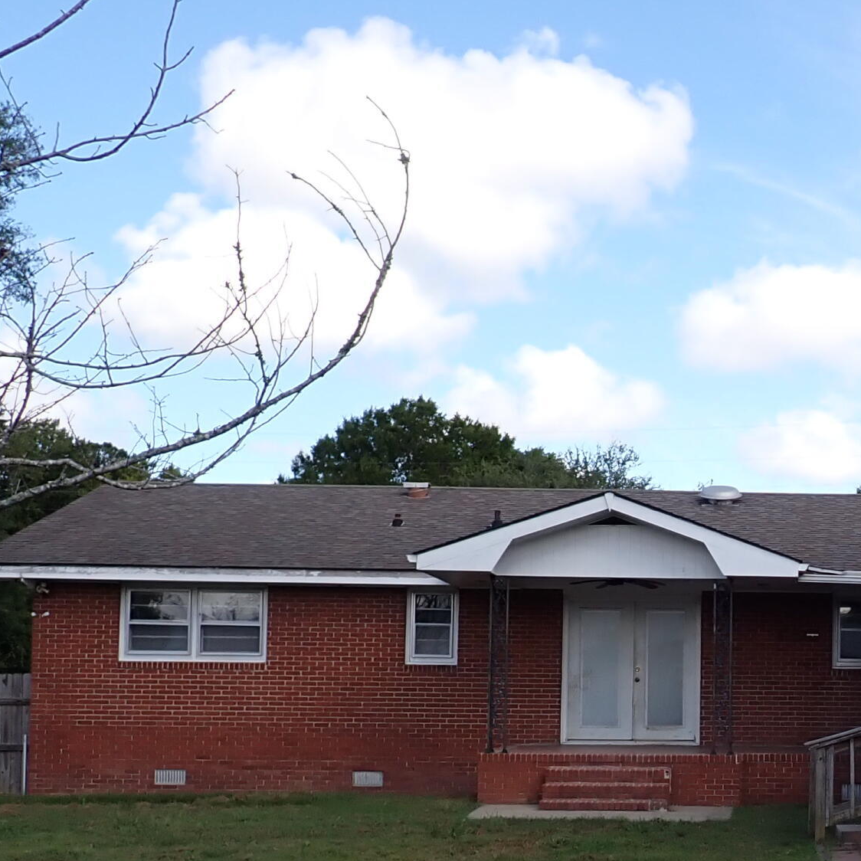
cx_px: 839
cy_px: 621
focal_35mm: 59
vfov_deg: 28.7
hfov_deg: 27.6
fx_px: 1660
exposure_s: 1/800
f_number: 2.8
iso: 100
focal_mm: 4.5
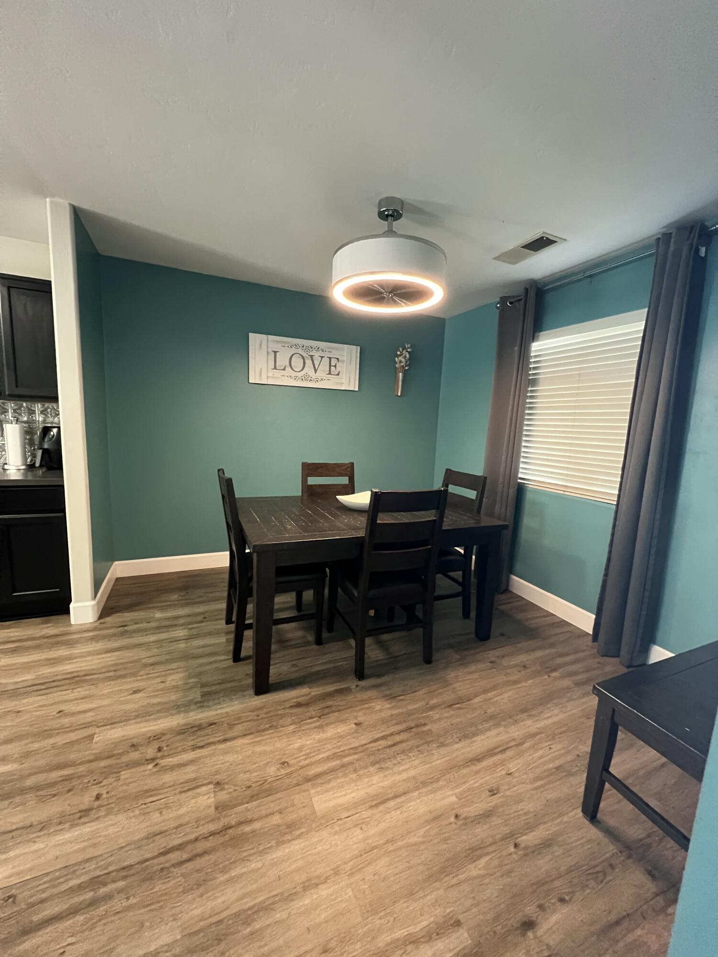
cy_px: 478
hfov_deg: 89.9
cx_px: 359
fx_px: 360
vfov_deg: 106.2
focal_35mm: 13
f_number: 1.8
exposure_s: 1/40
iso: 1000
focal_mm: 1.57
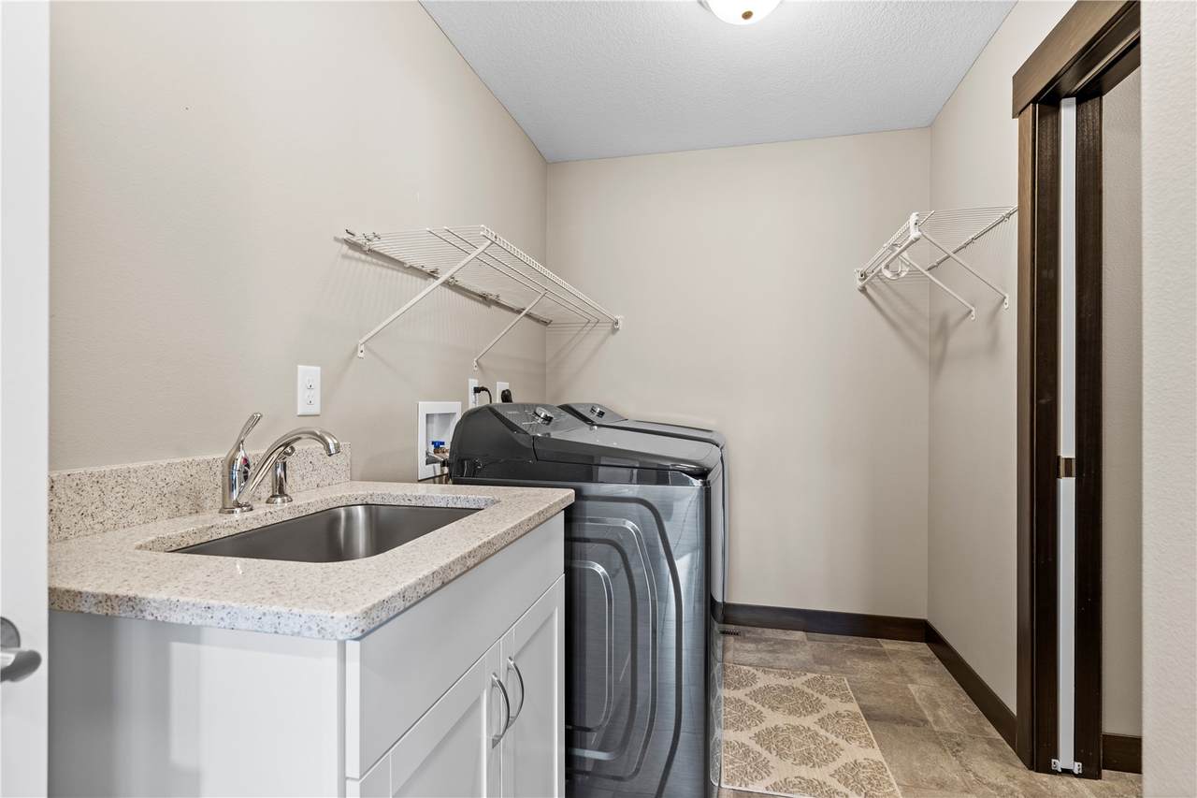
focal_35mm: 17
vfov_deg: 70.4
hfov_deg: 93.3
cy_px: 399
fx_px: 565
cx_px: 598
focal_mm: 17
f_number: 8
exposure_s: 2.5
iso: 400
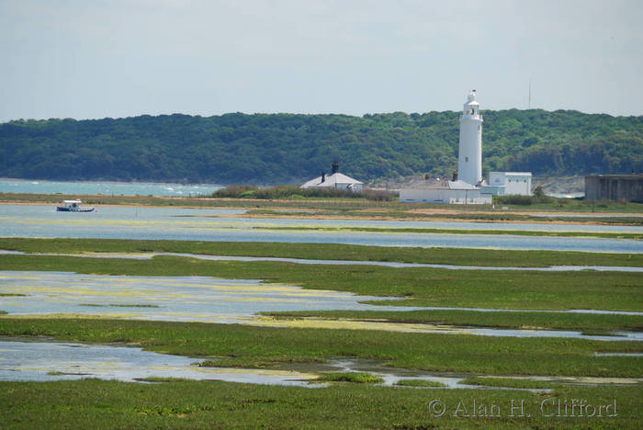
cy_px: 215
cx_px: 322
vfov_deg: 4.6
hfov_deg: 6.9
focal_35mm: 300
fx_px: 5363
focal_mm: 200
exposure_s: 1/320
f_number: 7.1
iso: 100
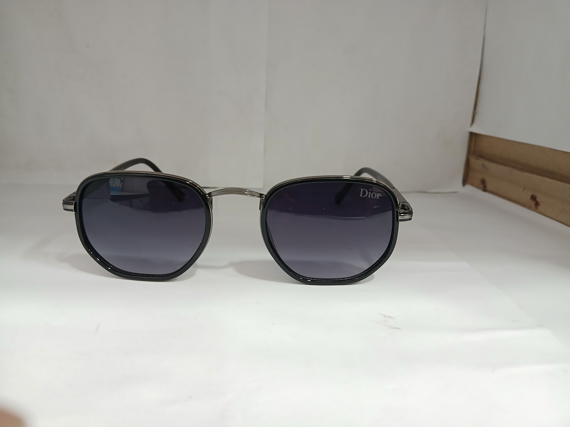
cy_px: 214
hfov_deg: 67.3
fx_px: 428
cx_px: 285
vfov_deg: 53.1
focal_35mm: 26
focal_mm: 3.98
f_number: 1.8
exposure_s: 1/50
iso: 200
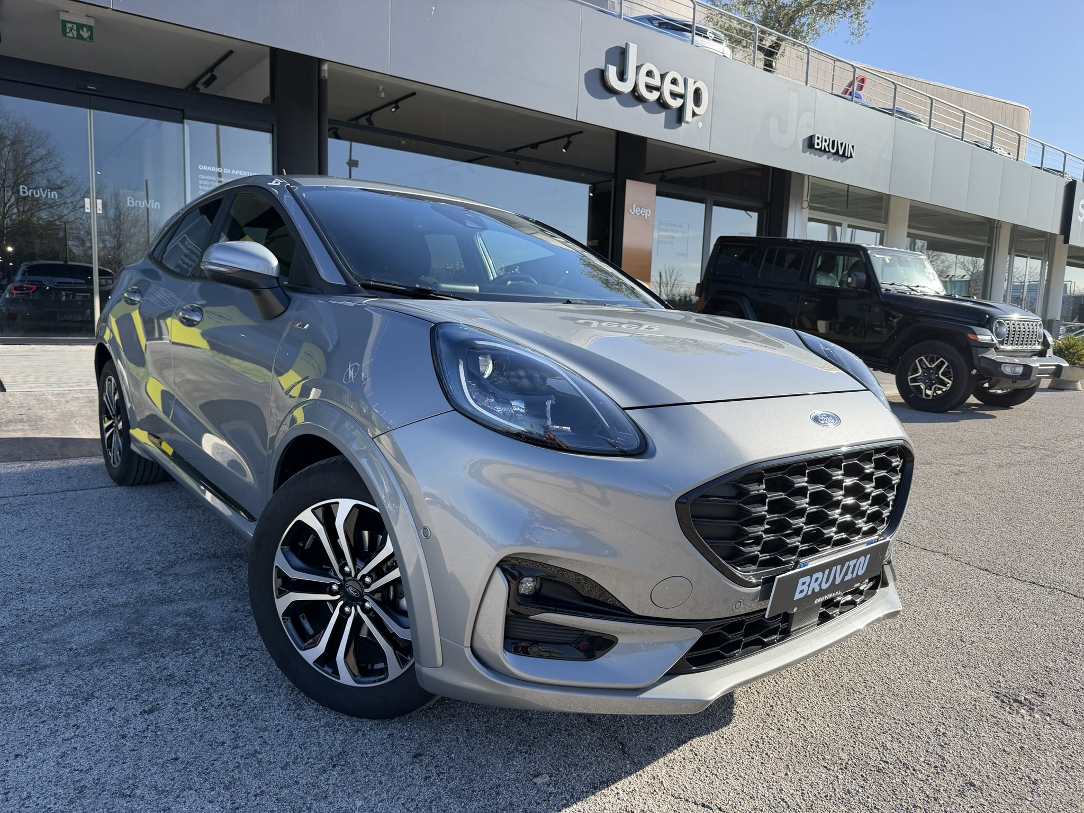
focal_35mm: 24
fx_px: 752
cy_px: 406
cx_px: 542
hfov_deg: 71.6
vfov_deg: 56.8
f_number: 1.78
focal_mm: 6.76
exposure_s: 1/2299
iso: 100
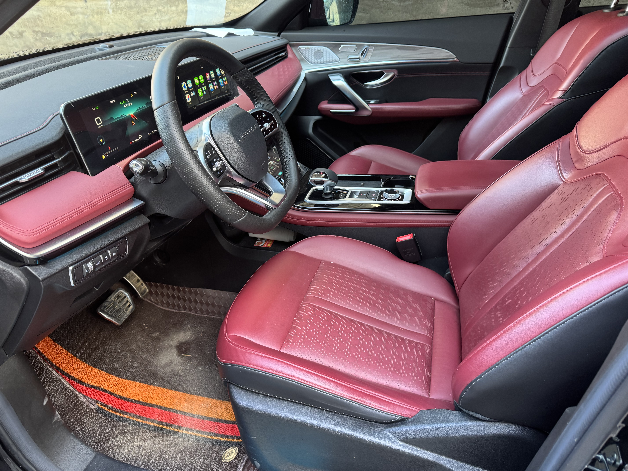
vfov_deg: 56.8
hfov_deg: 71.6
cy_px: 236
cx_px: 314
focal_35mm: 24
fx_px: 435
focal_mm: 6.76
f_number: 1.78
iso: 200
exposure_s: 1/68
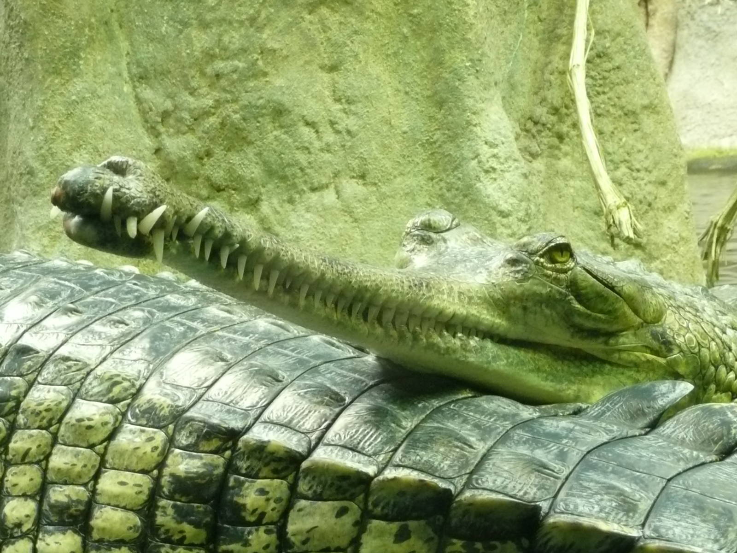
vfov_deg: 16.1
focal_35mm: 92
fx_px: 1959
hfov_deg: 21.3
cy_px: 276
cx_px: 368
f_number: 4.5
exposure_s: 1/40
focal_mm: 10.2
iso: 400
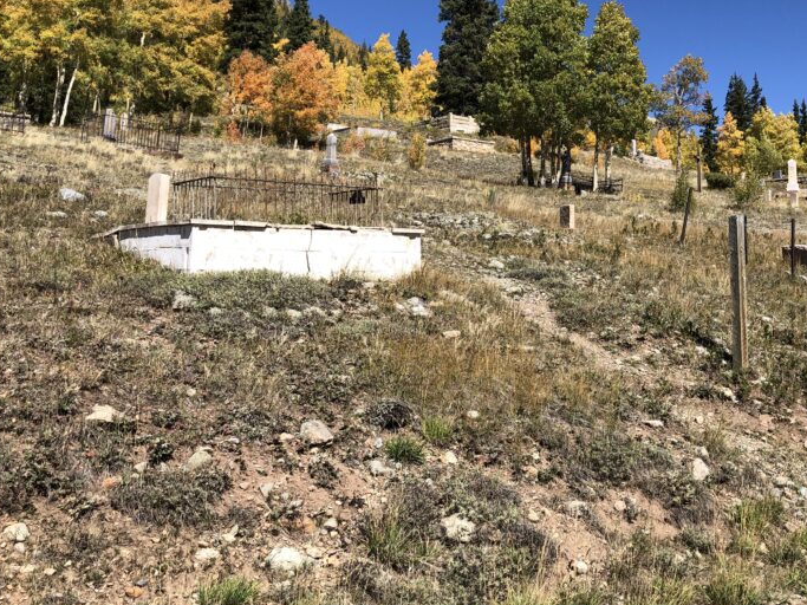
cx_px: 497
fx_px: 979
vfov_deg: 34.1
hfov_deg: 44.5
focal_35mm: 42
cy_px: 207
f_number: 1.8
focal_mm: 3.99
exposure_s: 1/1567
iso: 20
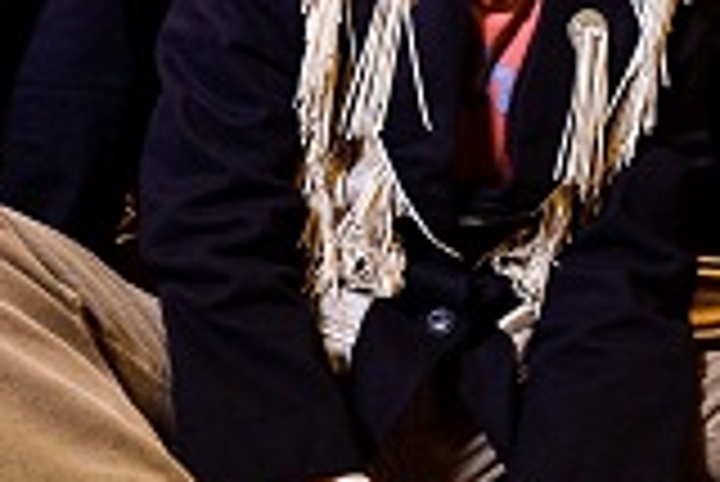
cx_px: 536
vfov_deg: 15.0
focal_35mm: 90
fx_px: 1802
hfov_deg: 22.4
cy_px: 0
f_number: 4
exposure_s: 1/100
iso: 1600
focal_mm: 24
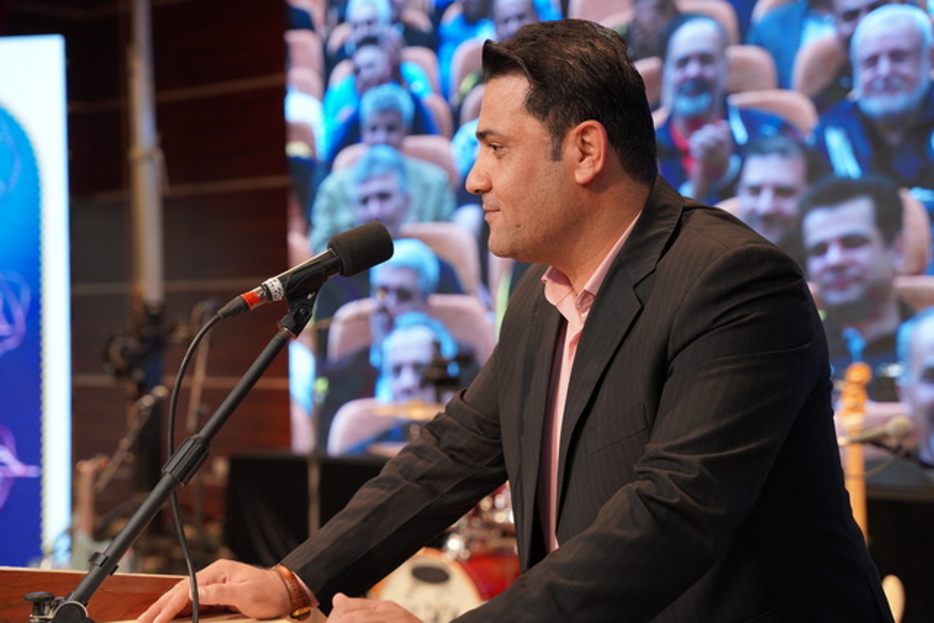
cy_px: 312
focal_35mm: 68
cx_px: 467
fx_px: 1754
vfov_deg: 20.1
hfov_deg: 29.8
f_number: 4
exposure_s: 1/160
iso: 1600
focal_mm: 67.6
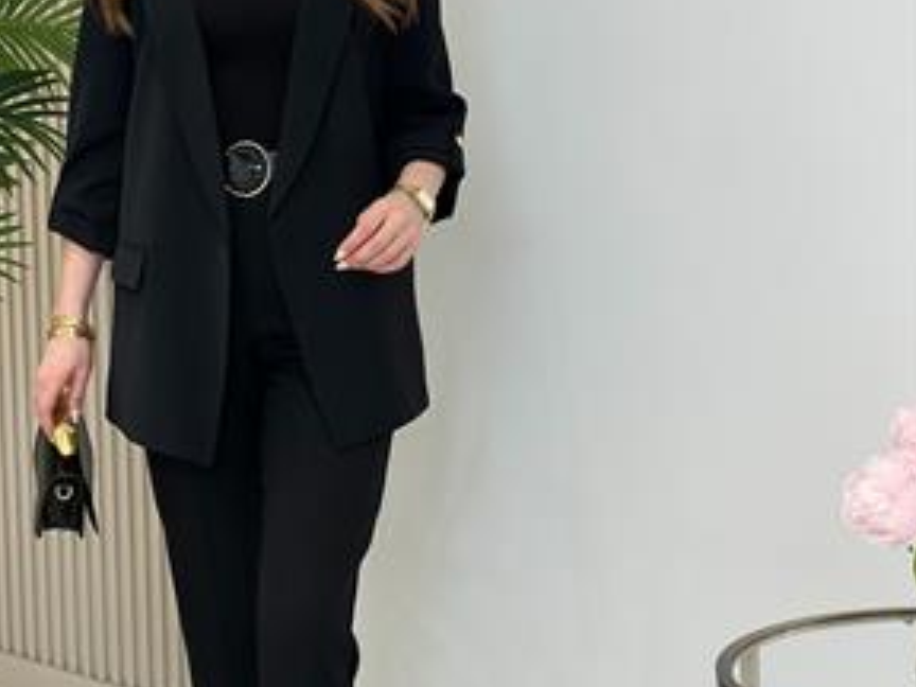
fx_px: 2355
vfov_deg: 16.6
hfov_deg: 21.9
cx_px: 293
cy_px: 297
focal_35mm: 89
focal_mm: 6.86
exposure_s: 1/223
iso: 80
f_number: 1.78
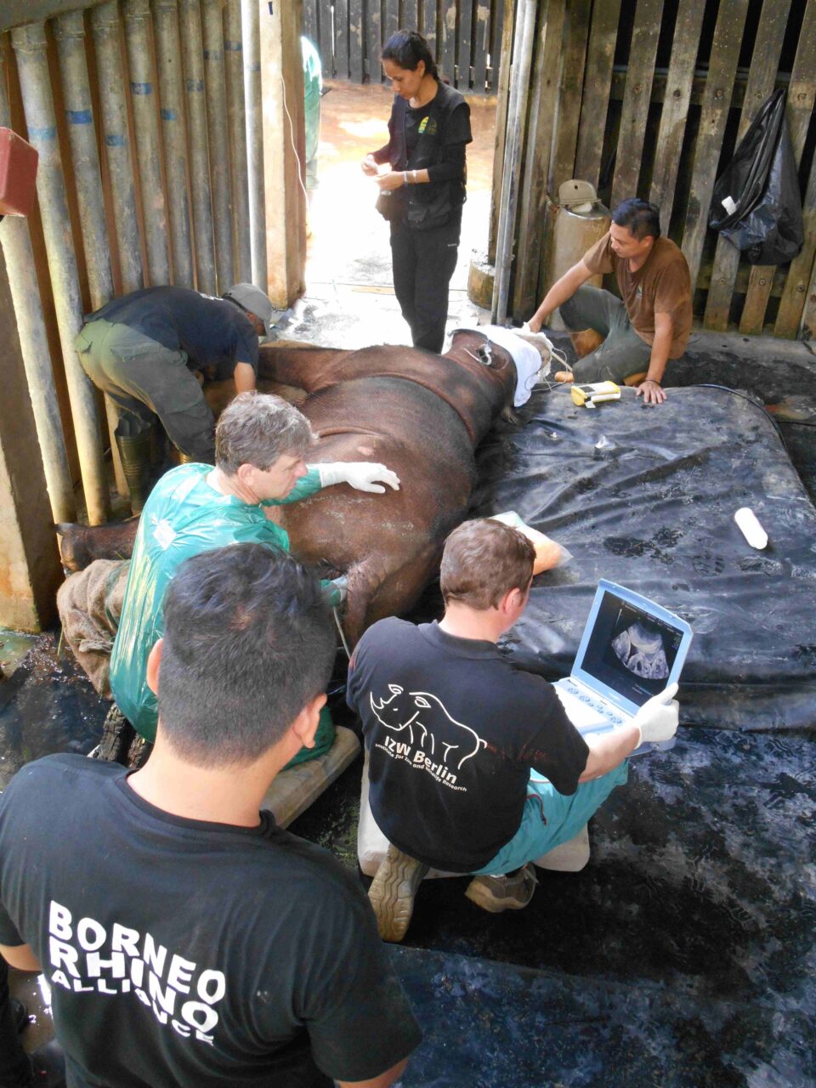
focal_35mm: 35
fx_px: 1100
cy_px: 544
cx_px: 408
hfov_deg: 40.7
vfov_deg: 52.6
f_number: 3.7
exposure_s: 1/30
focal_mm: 6.3
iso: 360
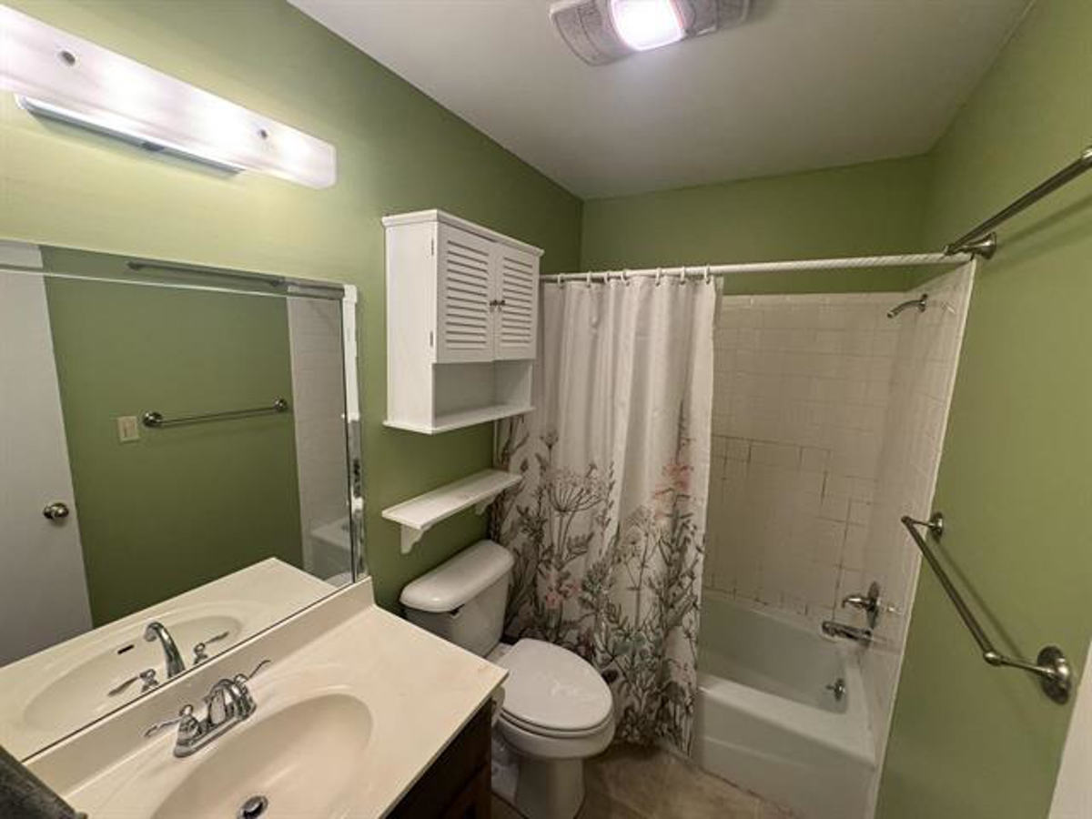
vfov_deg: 85.7
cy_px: 410
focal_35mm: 14
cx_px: 546
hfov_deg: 102.1
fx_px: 442
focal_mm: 2.22
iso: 320
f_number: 2.2
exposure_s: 1/120
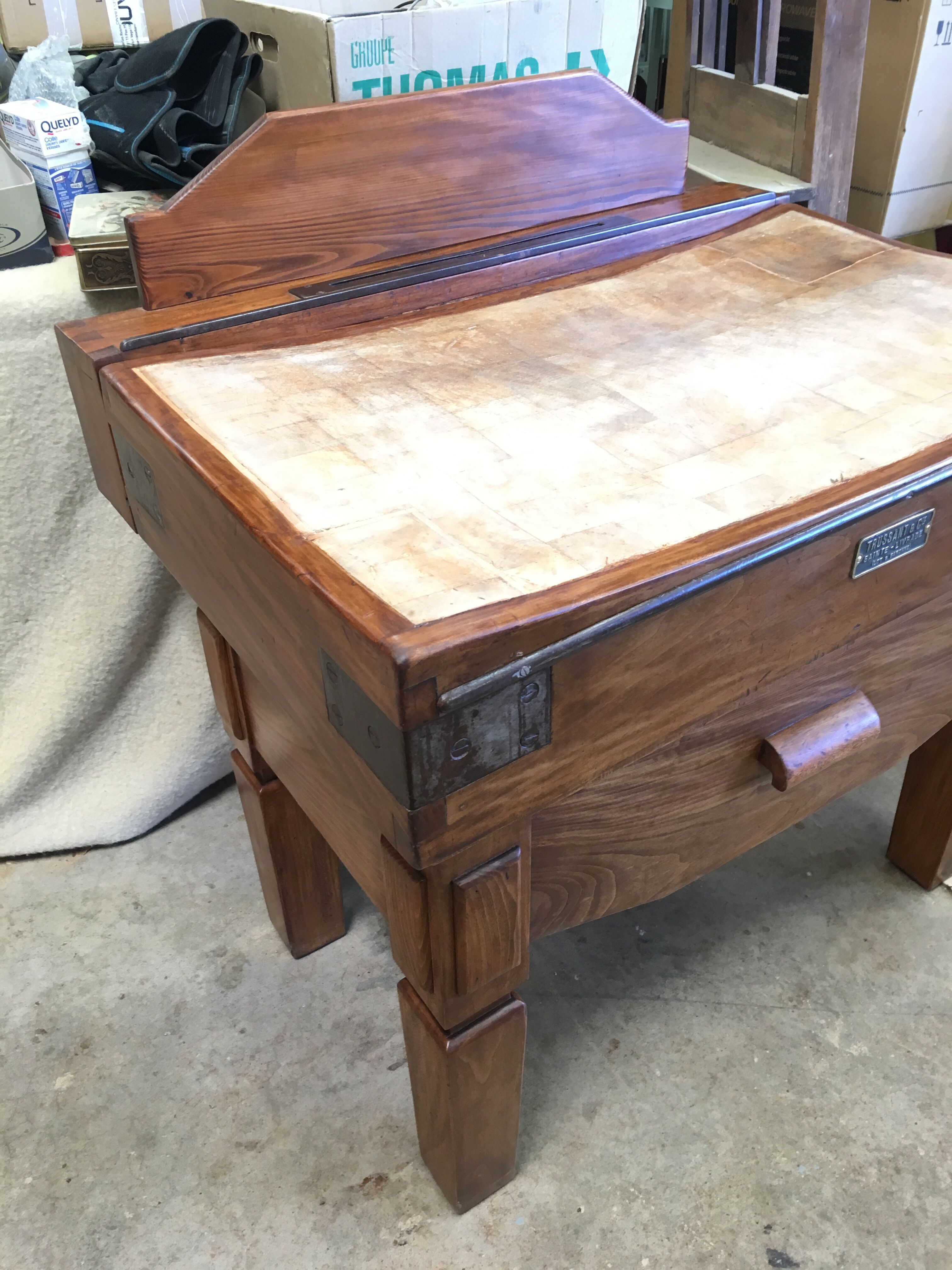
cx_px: 476
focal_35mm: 29
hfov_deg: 48.2
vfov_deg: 61.7
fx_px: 1063
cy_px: 635
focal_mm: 4.15
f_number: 2.2
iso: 100
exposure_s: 1/33
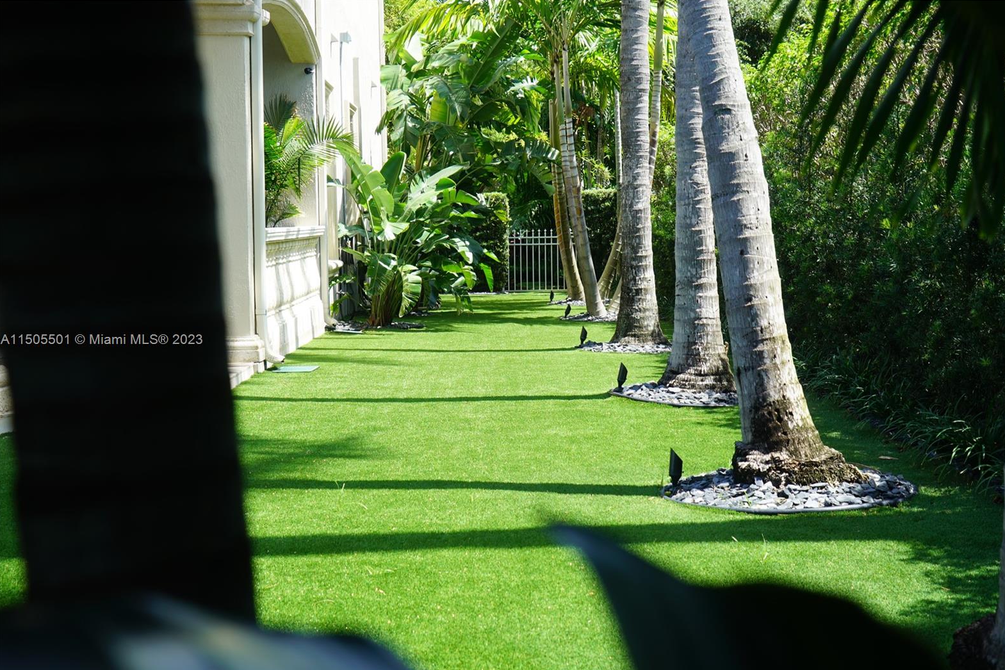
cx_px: 511
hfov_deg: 39.6
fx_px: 1396
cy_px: 341
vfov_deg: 27.0
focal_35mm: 50
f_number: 7.1
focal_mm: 49
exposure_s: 1/80
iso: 100
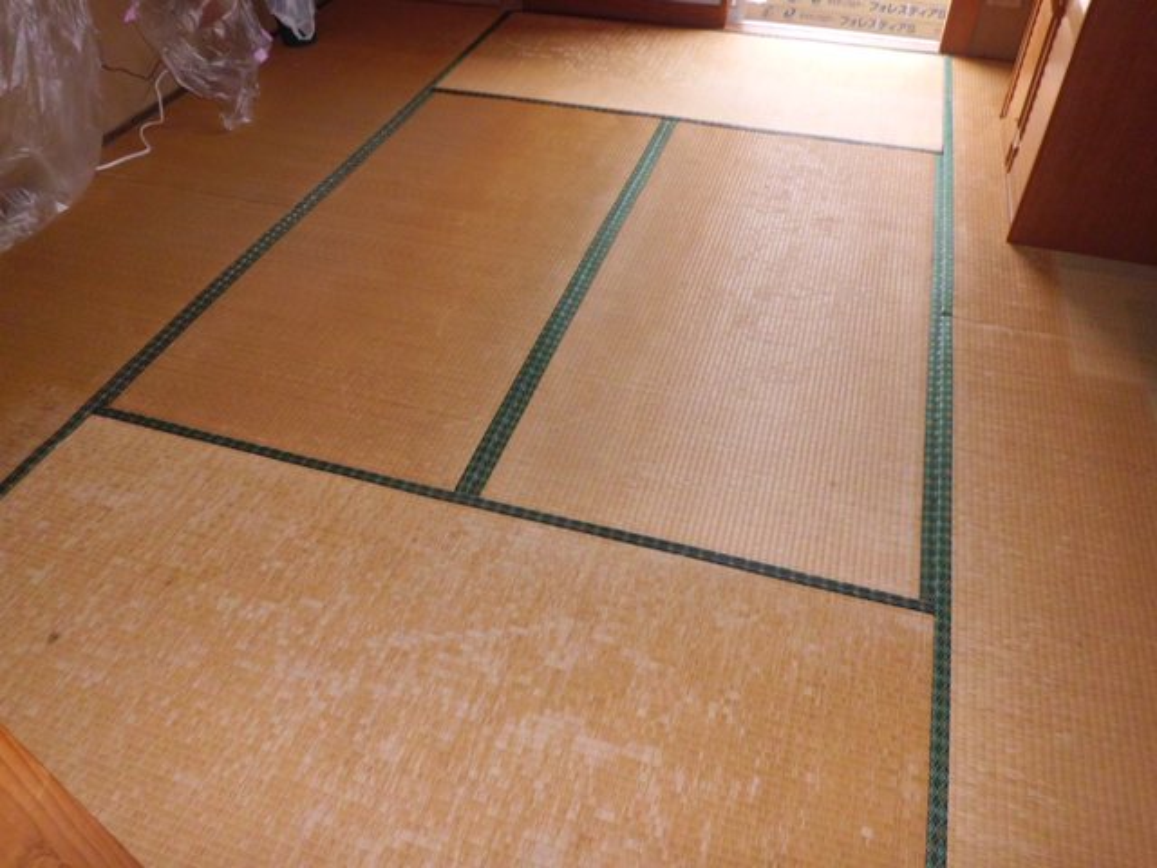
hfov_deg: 67.3
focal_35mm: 26
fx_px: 869
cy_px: 434
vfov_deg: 53.1
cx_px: 578
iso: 100
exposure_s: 1/100
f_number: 2.8
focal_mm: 4.7
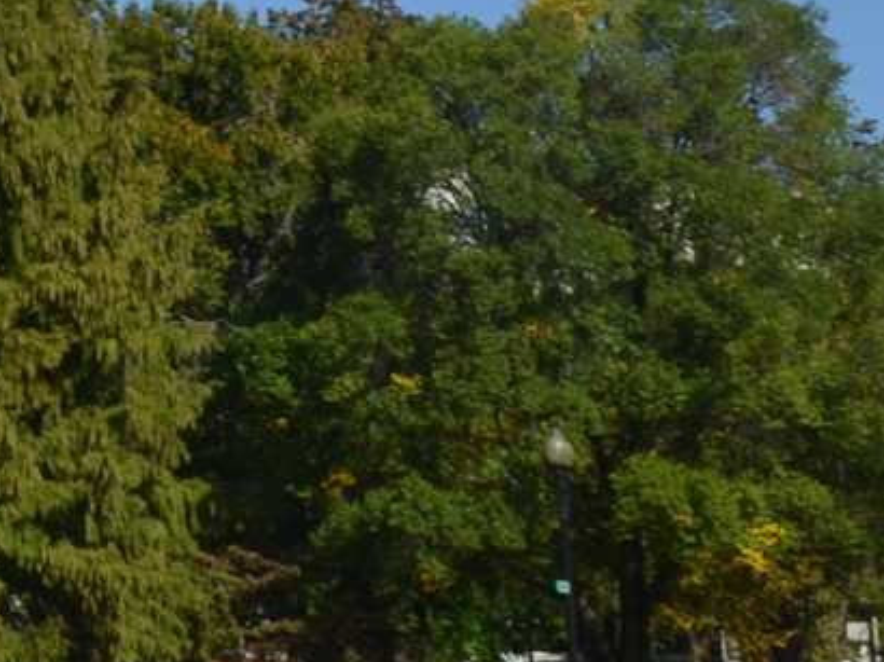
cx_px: -595
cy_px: -464
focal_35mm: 158
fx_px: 4033
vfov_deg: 9.0
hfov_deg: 11.7
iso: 200
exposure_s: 1/200
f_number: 7.1
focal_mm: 18
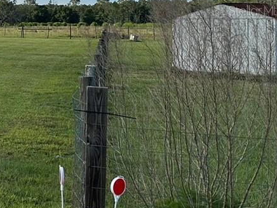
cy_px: 10
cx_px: -220
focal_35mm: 88
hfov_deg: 17.9
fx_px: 704
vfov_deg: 16.5
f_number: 1.78
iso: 80
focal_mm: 6.86
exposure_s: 1/5000
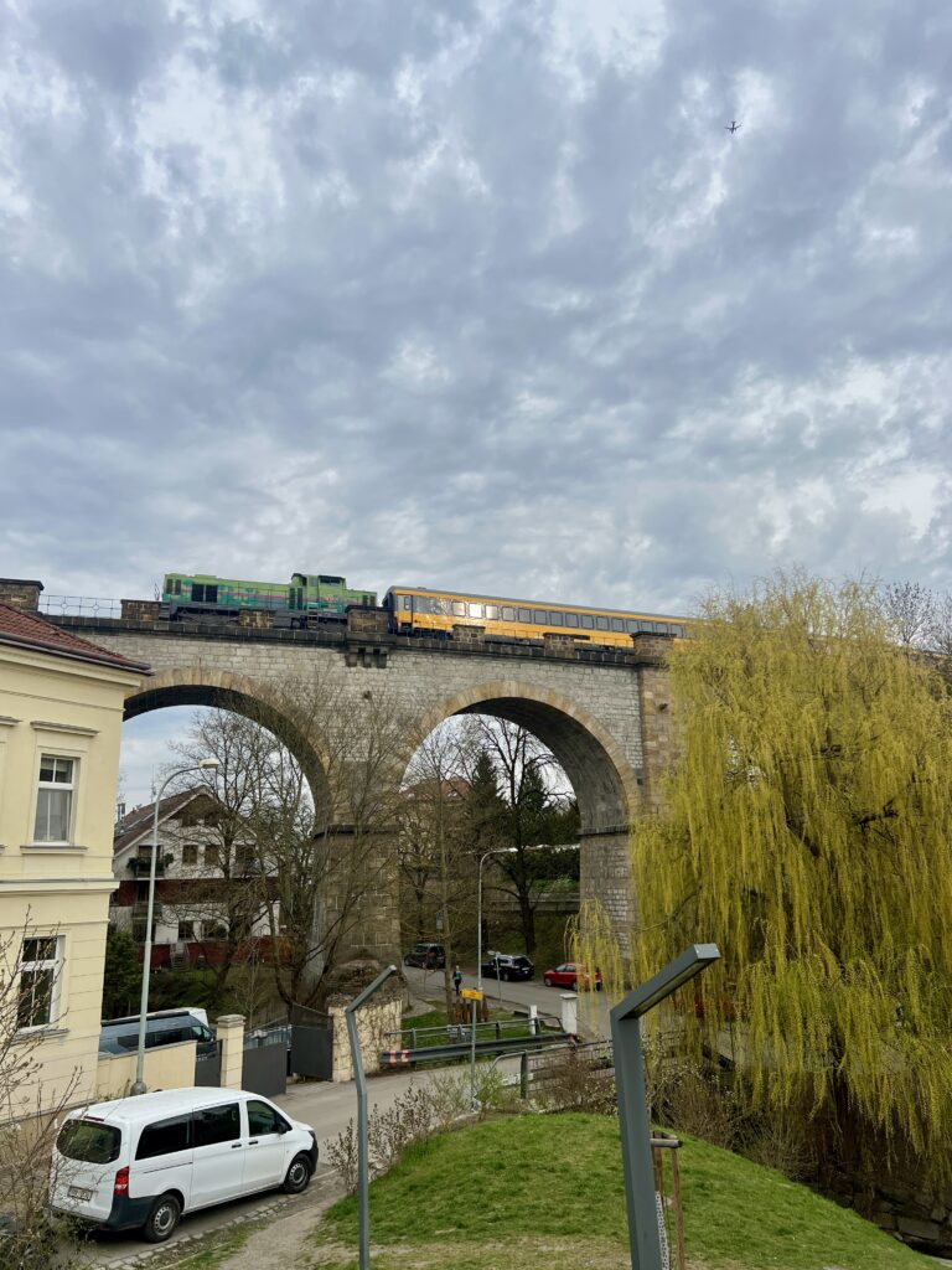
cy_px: 635
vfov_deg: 67.3
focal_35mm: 26
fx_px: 953
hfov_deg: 53.1
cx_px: 476
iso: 50
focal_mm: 5.7
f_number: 1.5
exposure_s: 1/2695
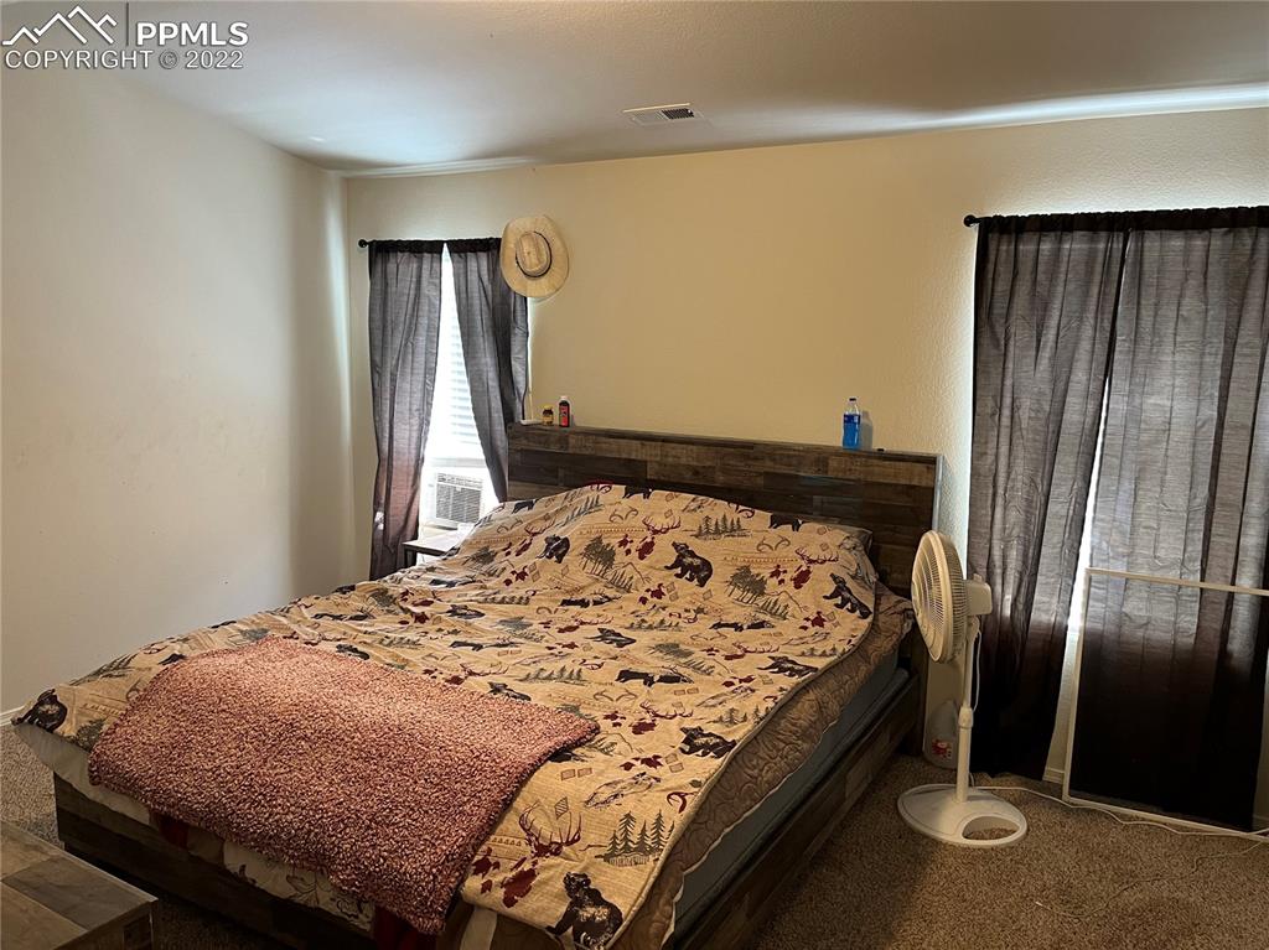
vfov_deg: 53.0
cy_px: 475
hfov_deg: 67.3
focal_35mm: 26
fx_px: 953
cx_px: 634
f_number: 1.6
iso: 320
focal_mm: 5.1
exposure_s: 1/60
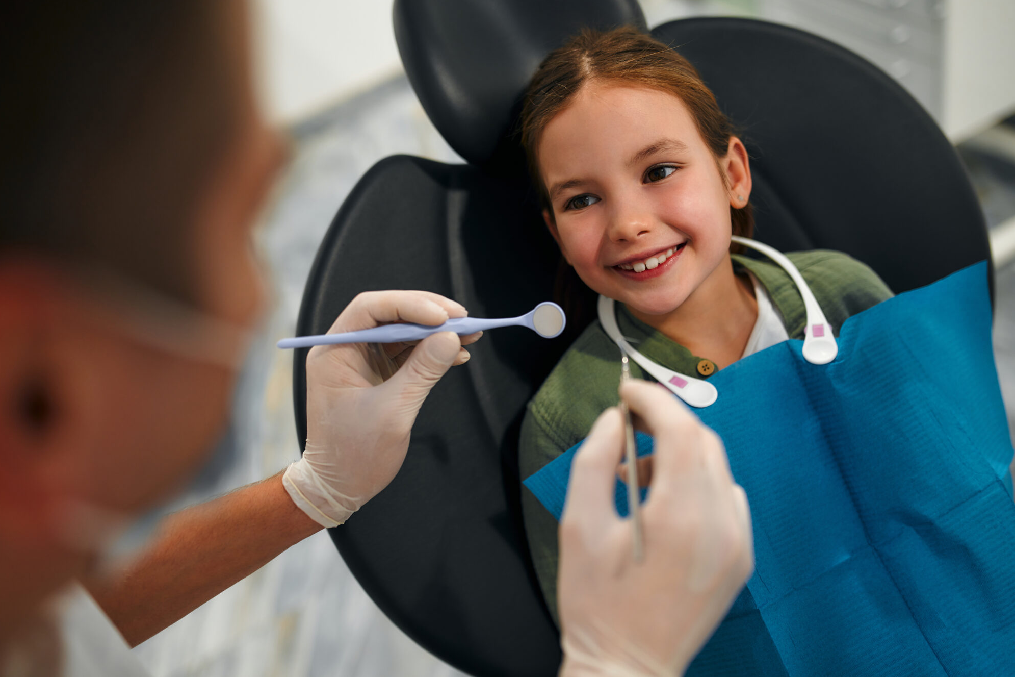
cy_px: 330
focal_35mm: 36
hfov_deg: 53.1
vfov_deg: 36.9
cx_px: 510
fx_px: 1015
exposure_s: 1/200
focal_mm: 35
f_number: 1.8
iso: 400
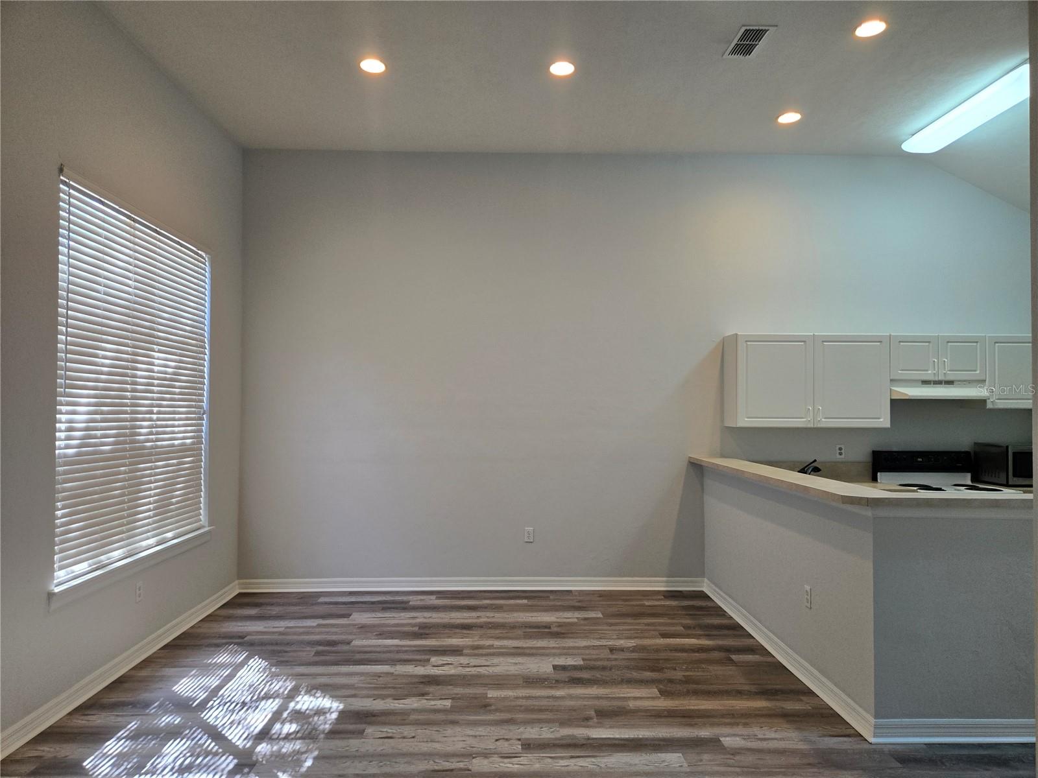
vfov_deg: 58.9
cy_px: 389
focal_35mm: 23
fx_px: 690
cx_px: 519
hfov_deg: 73.9
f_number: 1.8
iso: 125
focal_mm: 5.4
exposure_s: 1/120
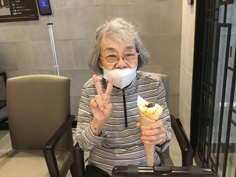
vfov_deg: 45.4
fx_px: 211
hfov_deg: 58.4
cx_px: 118
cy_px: 88
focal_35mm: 31
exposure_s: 1/30
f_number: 2.4
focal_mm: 3.3
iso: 250
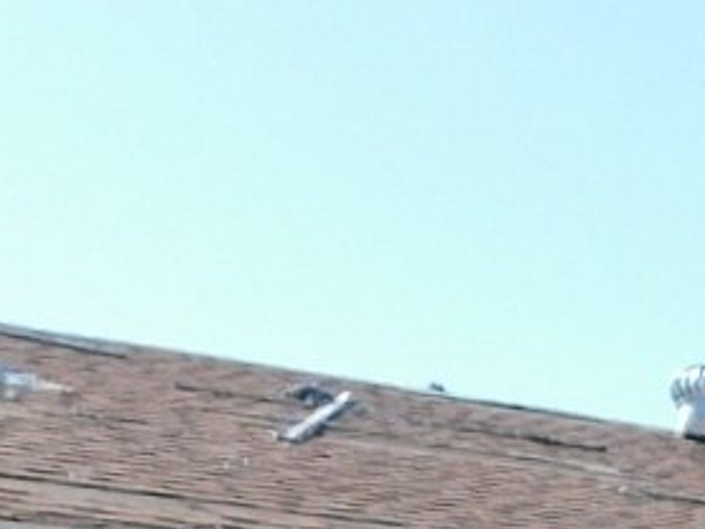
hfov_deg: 13.3
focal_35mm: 133
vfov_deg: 10.5
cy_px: 944
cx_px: 1290
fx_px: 2710
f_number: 3
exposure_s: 1/800
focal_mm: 4
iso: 125
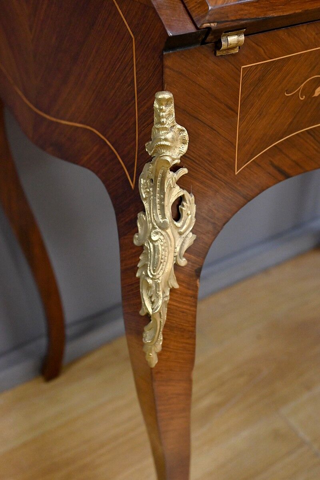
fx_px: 533
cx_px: 160
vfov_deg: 48.4
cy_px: 240
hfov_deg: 33.4
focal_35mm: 40
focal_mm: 40
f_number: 8
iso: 5000
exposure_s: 1/200
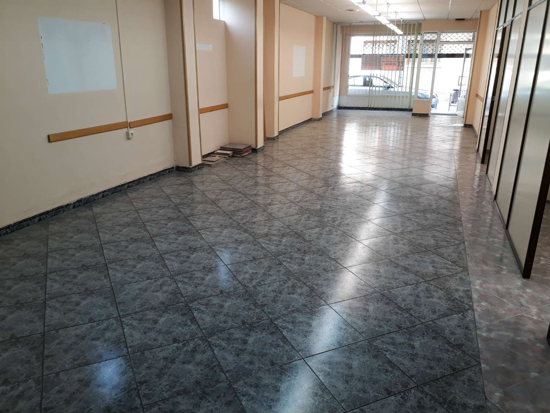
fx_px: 429
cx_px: 275
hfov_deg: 65.3
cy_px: 206
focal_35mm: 27
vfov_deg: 51.4
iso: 50
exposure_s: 1/50
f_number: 1.9
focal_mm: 3.6
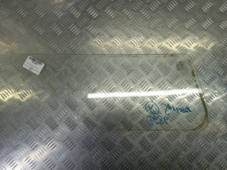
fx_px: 151
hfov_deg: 73.9
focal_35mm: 23
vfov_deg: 58.9
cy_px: 85
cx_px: 114
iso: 110
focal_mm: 4.11
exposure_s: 1/100
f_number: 1.6
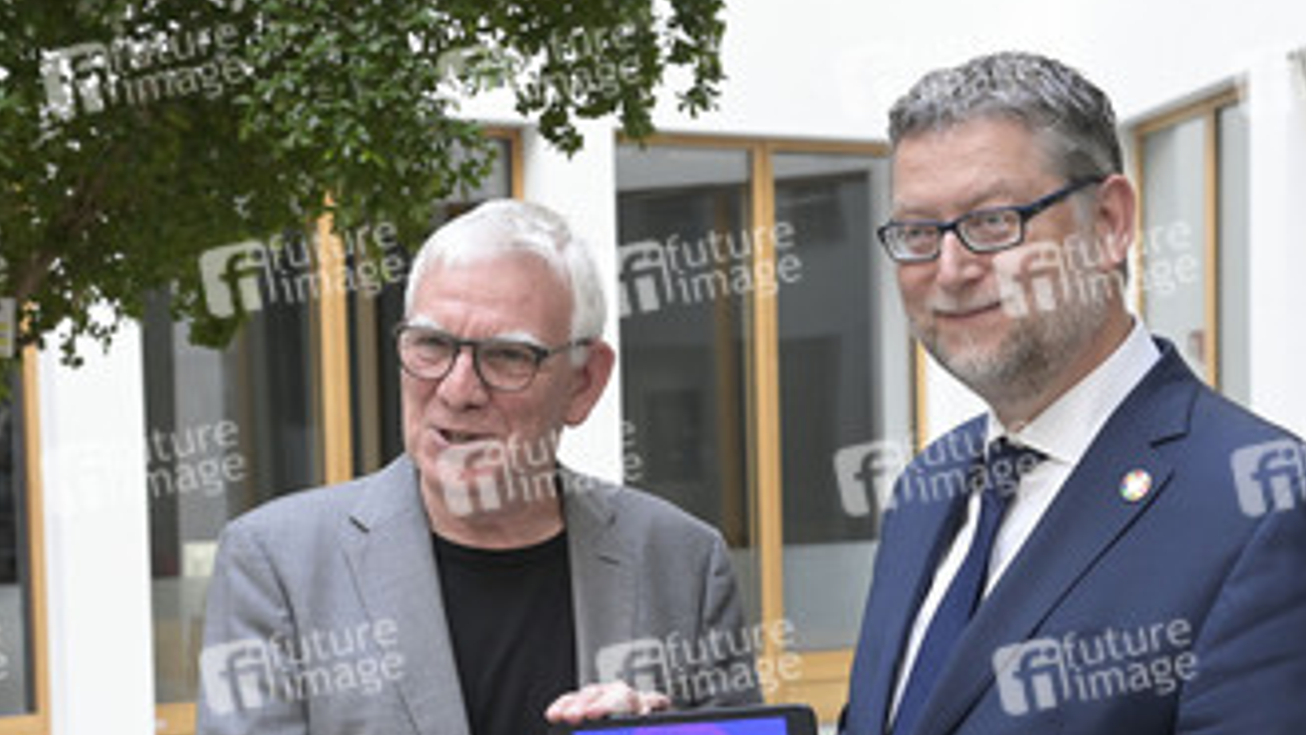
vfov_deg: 15.2
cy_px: 568
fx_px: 2736
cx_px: 593
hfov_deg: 26.8
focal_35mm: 79
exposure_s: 1/125
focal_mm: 55
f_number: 6.3
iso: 4000
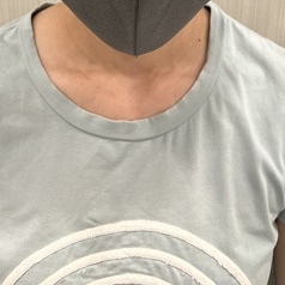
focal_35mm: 58
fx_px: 540
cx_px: 135
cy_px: -73
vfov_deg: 25.8
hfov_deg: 29.5
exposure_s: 1/120
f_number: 1.5
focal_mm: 5.7
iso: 125
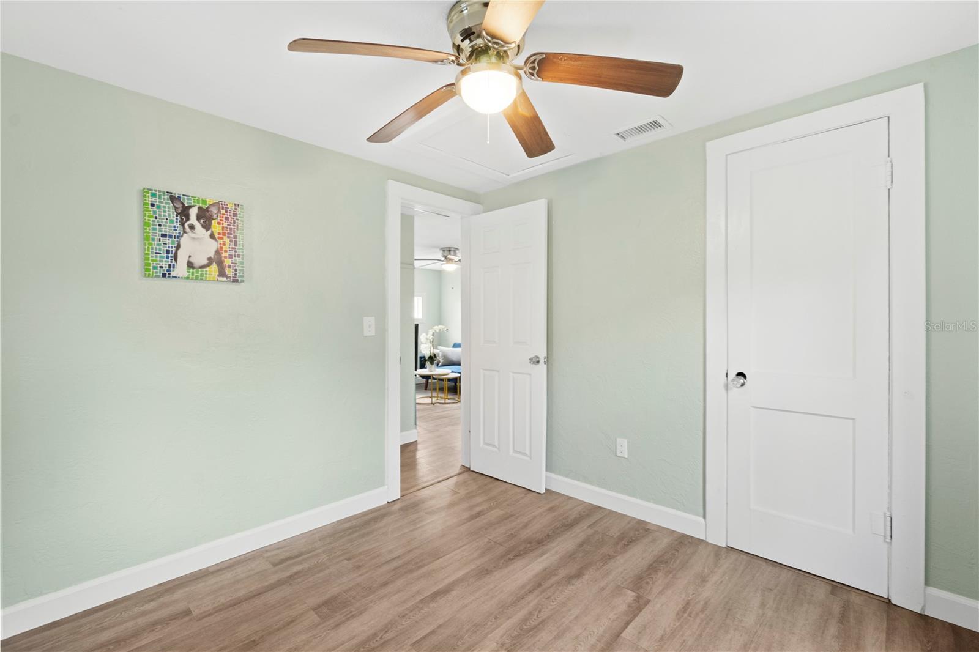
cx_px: 490
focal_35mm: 15
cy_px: 326
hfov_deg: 100.4
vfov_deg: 77.3
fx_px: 408
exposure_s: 1/1.67
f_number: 11
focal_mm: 10
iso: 400
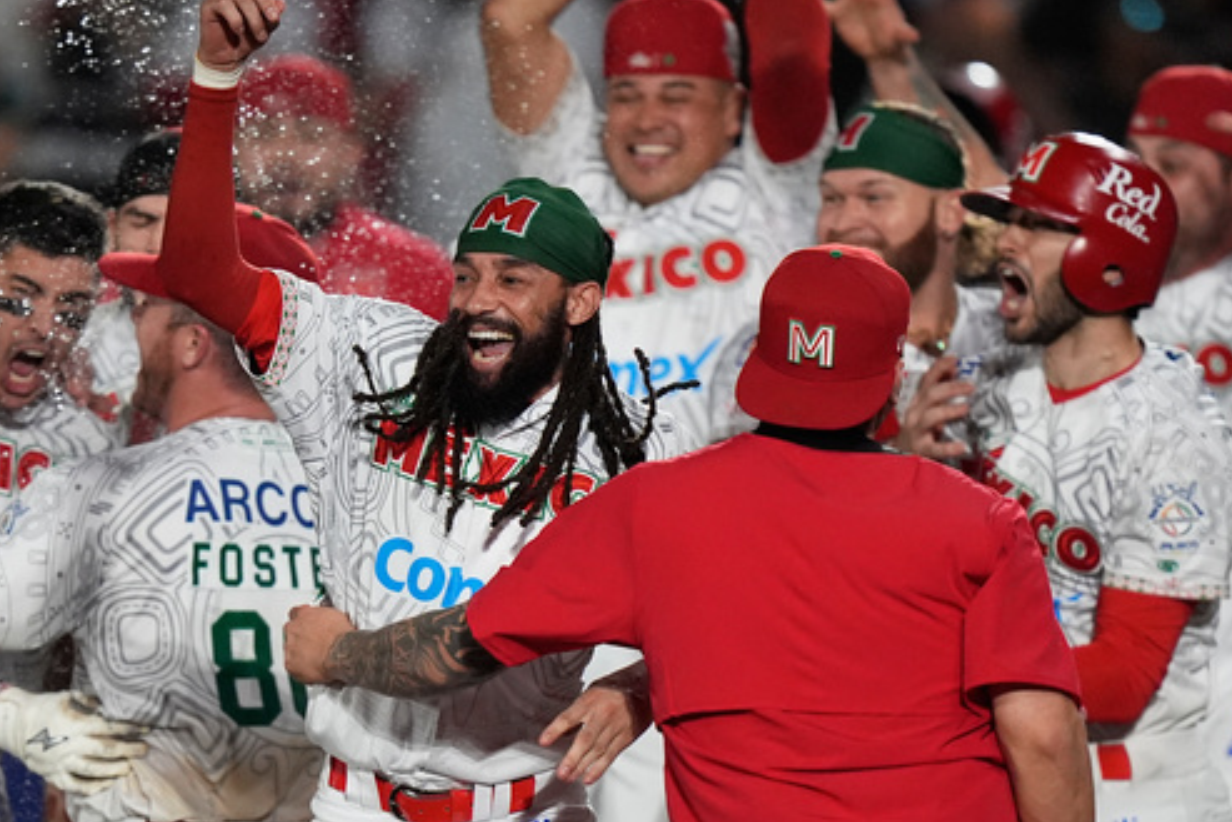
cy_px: 661
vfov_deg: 1.7
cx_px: 522
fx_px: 28445
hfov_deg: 2.5
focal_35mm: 831
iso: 3200
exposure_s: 1/2000
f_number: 2.8
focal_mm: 400
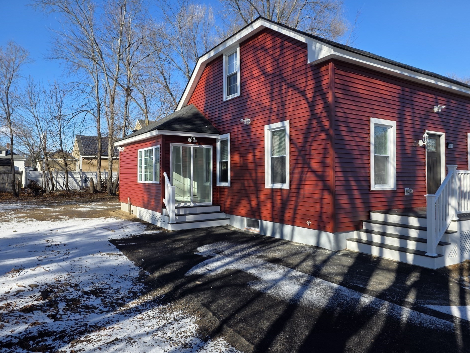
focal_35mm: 25
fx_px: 339
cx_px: 255
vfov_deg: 54.9
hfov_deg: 69.3
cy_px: 175
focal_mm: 6.25
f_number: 1.7
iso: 80
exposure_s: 1/3160
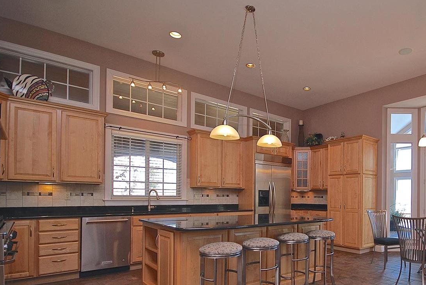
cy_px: 196
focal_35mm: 22
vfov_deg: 55.8
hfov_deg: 75.1
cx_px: 297
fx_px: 261
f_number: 4
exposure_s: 1/60
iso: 200
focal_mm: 10
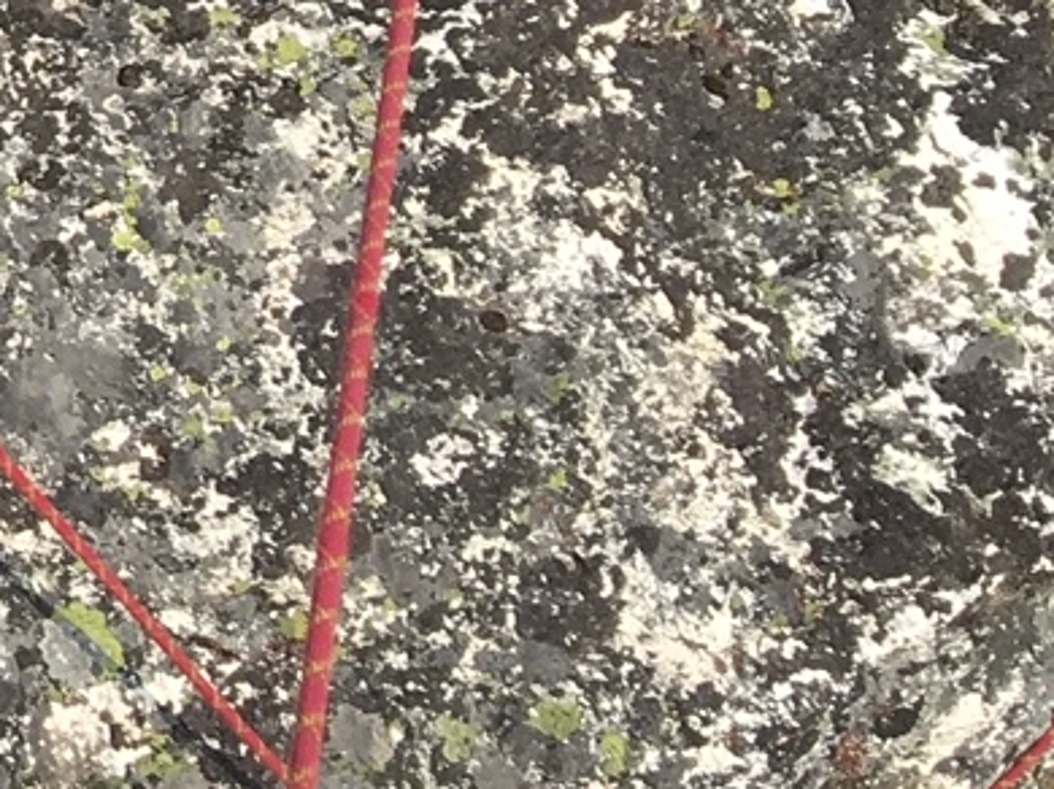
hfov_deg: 11.4
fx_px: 4564
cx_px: -1319
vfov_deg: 9.4
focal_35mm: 150
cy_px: -700
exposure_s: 1/916
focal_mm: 4.15
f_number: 2.2
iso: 25
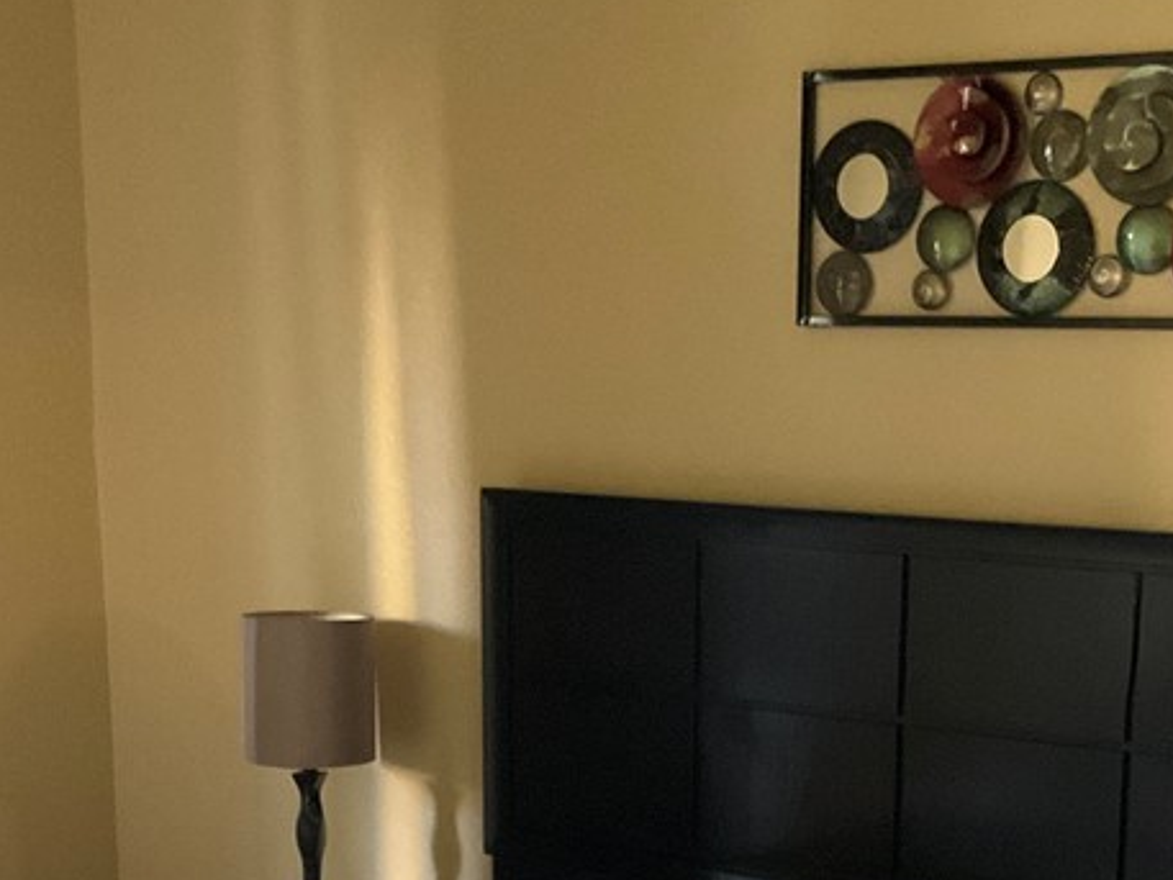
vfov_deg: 22.0
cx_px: 893
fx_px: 2203
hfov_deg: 29.3
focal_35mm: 65
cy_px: 826
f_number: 1.8
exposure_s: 1/30
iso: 500
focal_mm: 3
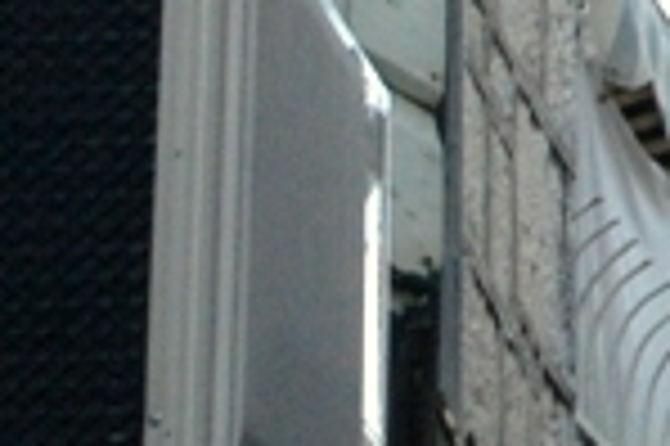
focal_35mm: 442
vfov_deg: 3.1
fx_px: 8211
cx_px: 1493
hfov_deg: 4.6
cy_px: -658
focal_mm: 55
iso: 800
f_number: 5.6
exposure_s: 1/40
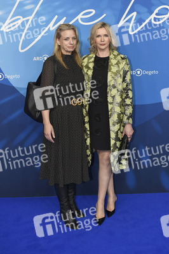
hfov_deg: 38.8
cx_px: 84
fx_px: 240
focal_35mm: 34
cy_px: 127
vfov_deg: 55.8
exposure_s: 1/320
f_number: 4.5
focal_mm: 34
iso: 800
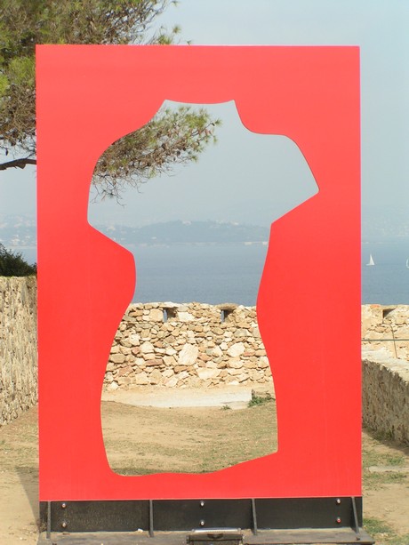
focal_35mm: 99
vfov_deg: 19.8
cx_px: 204
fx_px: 1559
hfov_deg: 14.9
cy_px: 272
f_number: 6.3
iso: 50
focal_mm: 15.2
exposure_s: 1/250
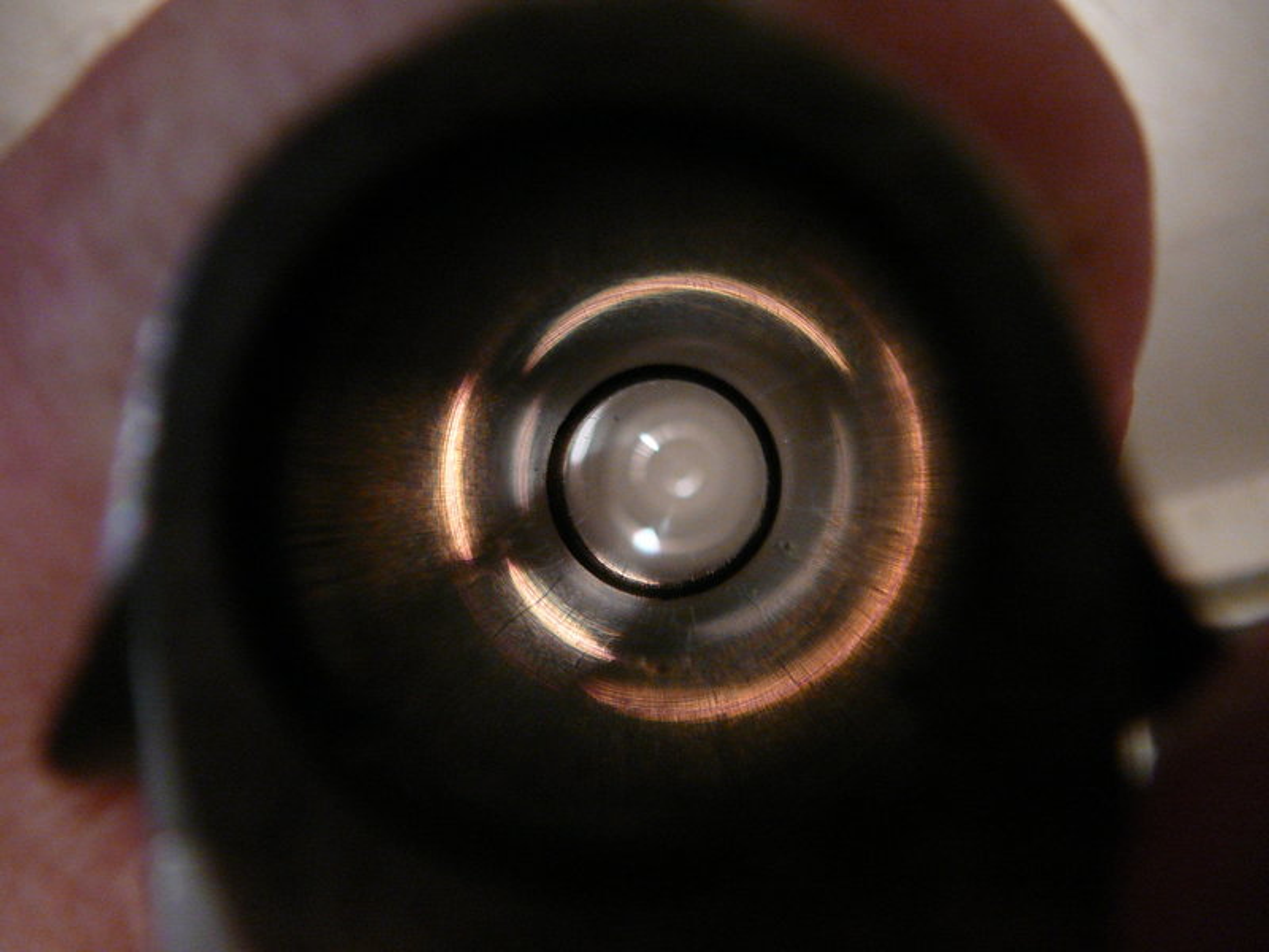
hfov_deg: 52.6
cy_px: 476
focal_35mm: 35
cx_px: 634
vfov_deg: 40.7
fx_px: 1283
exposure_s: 1/8
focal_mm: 5.2
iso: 200
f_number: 2.8
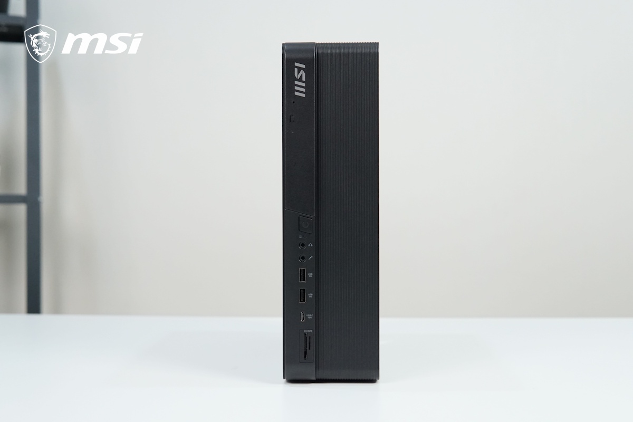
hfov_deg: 43.6
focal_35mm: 45
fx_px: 791
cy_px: 211
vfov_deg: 29.9
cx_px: 316
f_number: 3.5
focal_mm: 30
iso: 1250
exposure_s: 1/320
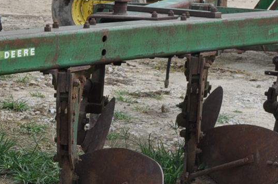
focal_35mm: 144
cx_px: -113
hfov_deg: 13.6
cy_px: 231
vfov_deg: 9.4
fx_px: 1111
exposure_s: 1/320
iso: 200
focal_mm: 24
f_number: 9
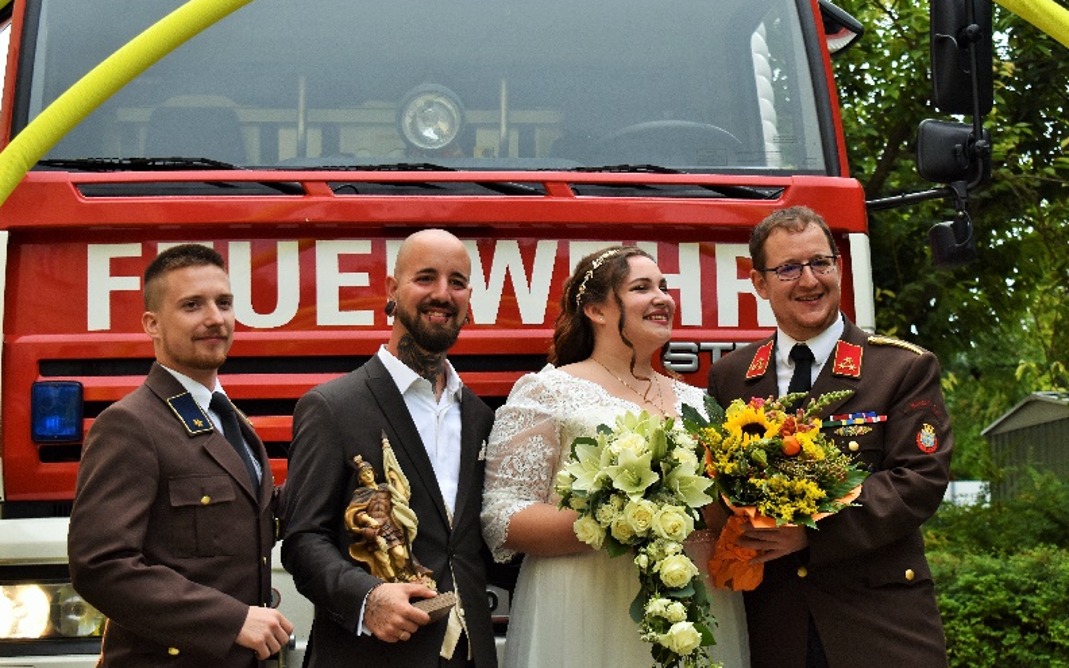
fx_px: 2025
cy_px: 342
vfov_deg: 18.7
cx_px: 536
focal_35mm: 70
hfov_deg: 29.6
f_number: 5
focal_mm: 45
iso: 560
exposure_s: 1/1000
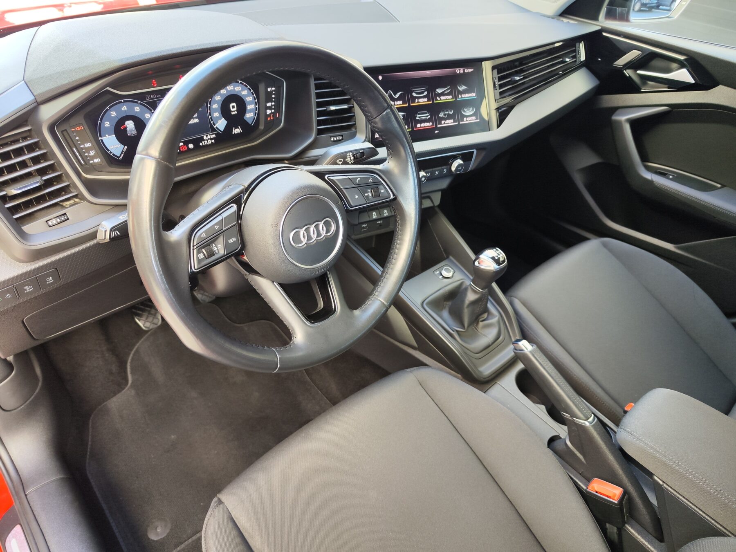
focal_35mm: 23
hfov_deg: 73.9
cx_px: 368
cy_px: 276
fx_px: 489
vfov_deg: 58.9
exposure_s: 1/88.9
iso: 334
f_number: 1.69
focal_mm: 7.01
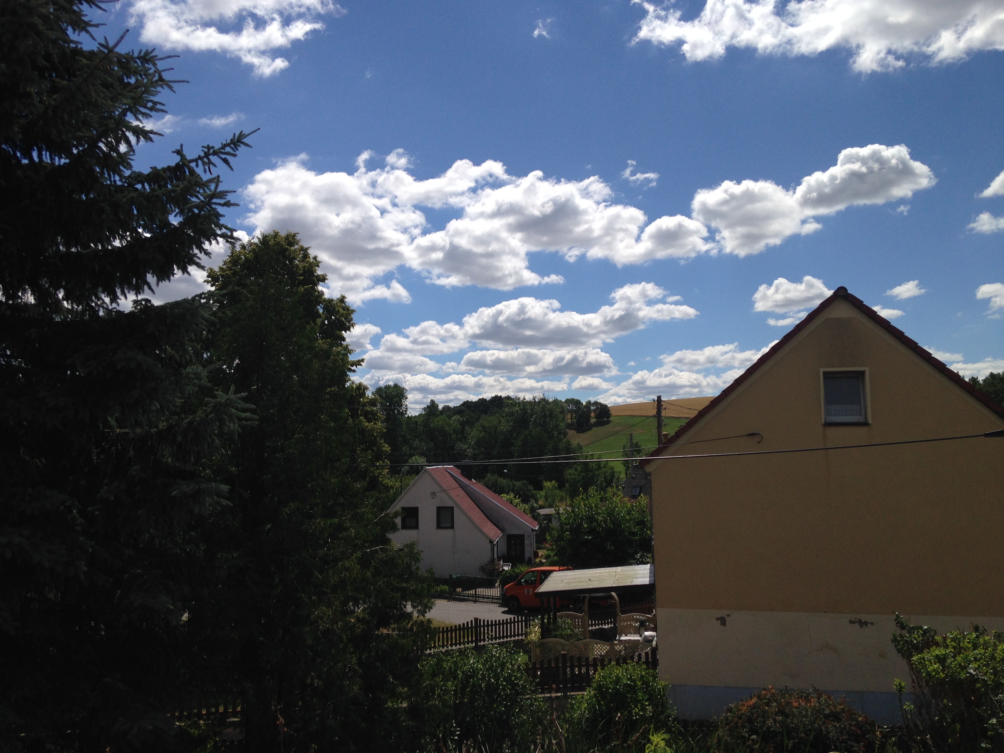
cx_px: 502
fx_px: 957
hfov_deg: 55.4
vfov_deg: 42.9
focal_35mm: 33
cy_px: 376
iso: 50
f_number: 2.4
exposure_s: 1/3876
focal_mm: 4.12
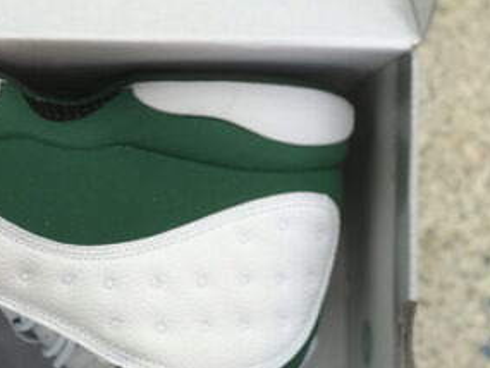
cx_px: 9
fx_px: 1699
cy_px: 328
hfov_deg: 16.1
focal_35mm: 120
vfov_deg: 12.3
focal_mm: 6.6
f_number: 2.8
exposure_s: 1/164
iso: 20
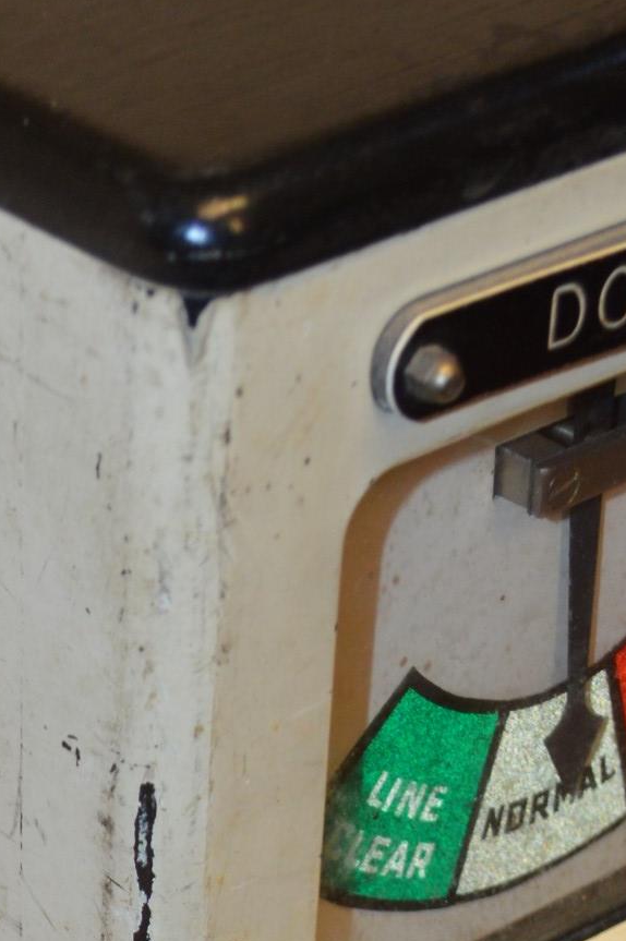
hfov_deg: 9.3
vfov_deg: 13.4
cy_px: 1326
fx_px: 3814
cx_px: -40
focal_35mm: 146
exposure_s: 1/60
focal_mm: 28
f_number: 4.5
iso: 500
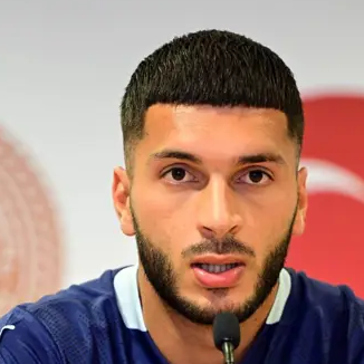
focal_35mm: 459
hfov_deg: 3.8
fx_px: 5461
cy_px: 319
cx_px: 194
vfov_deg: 3.8
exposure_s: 1/80
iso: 2000
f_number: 2.8
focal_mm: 200
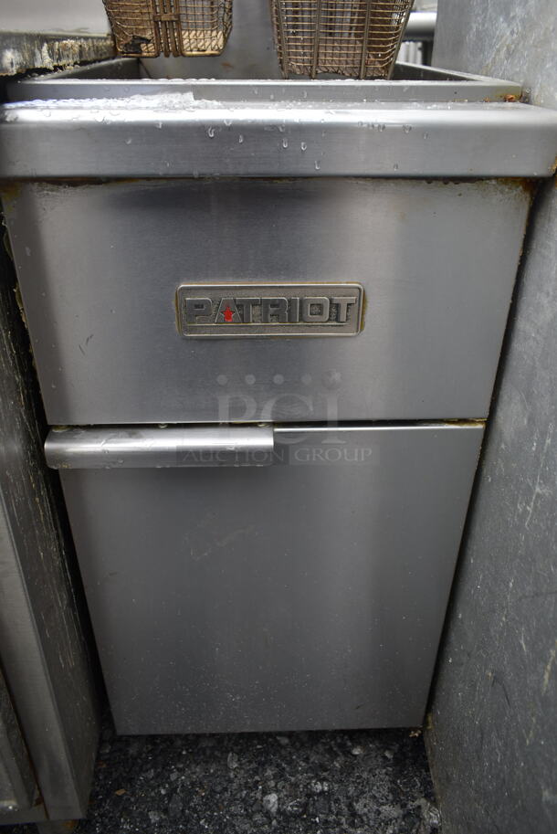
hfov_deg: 48.0
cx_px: 278
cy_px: 417
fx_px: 626
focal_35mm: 27
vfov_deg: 67.3
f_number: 4
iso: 100
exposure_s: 1/60
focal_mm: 18
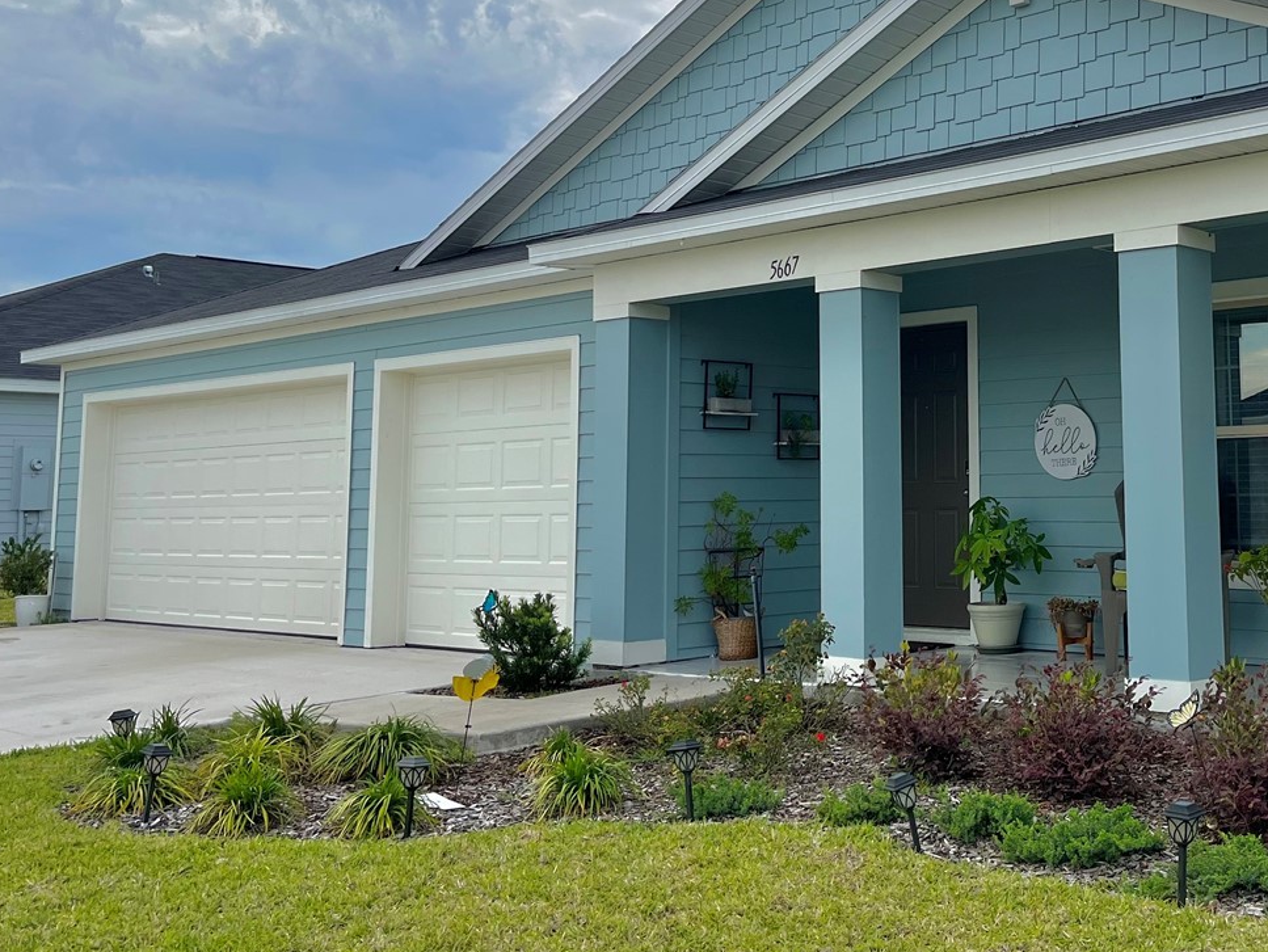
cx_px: 955
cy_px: 302
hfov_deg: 42.5
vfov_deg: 33.3
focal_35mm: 43
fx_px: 1576
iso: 50
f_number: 1.6
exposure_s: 1/2825
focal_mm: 5.1
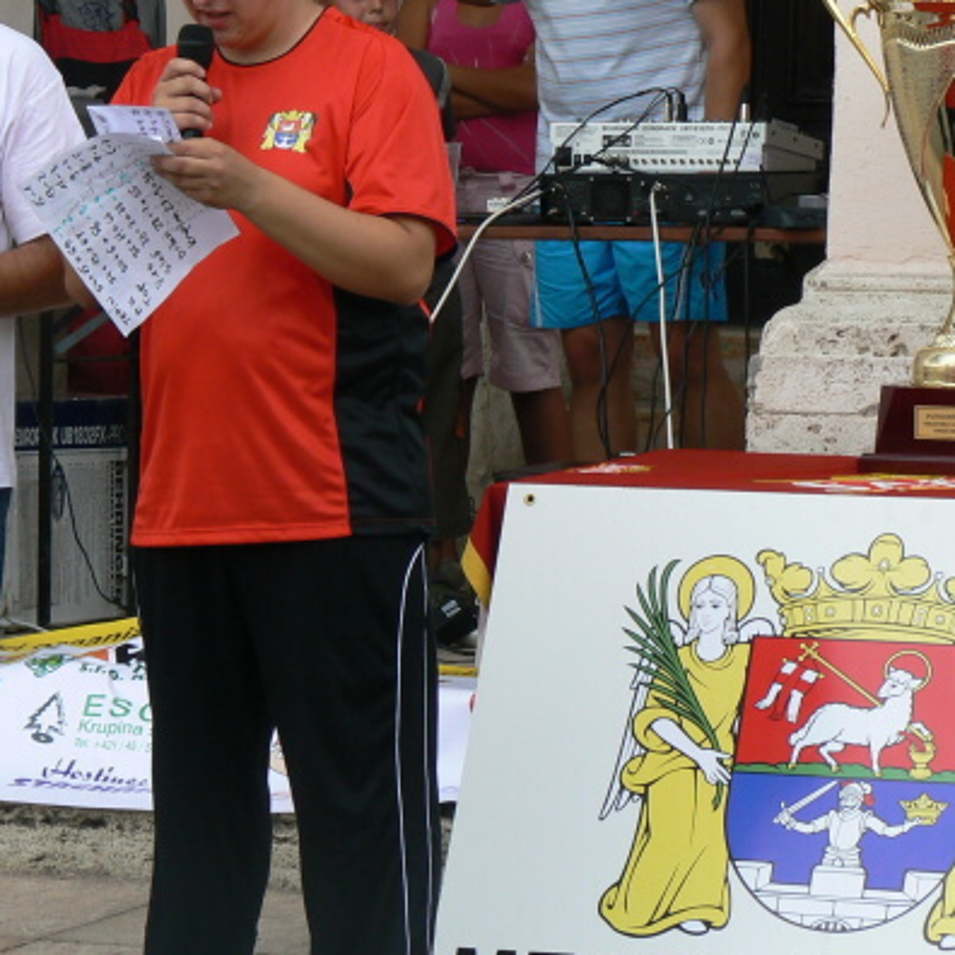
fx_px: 6555
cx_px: 424
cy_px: 423
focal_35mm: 210
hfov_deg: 8.3
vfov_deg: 8.3
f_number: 5.6
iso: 80
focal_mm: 21.2
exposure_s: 1/200
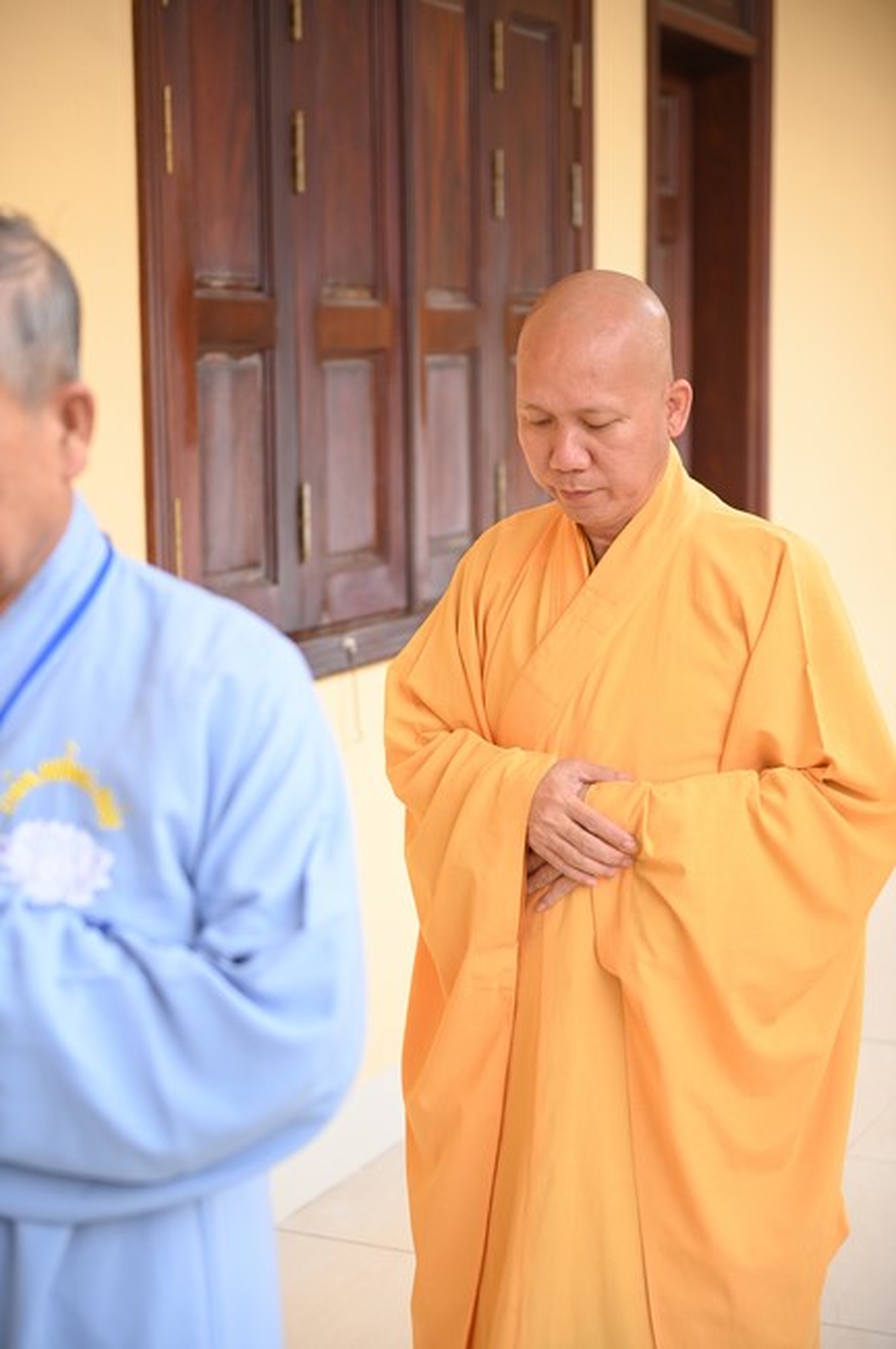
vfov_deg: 32.4
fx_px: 2319
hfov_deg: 21.9
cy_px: 674
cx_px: 448
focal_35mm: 62
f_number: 3.2
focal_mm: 62
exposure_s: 1/400
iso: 400
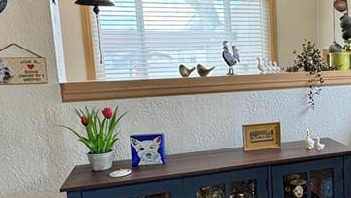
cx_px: 329
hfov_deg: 41.8
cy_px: 107
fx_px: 410
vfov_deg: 27.1
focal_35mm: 44
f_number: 2.2
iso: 160
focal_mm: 2.22
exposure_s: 1/120
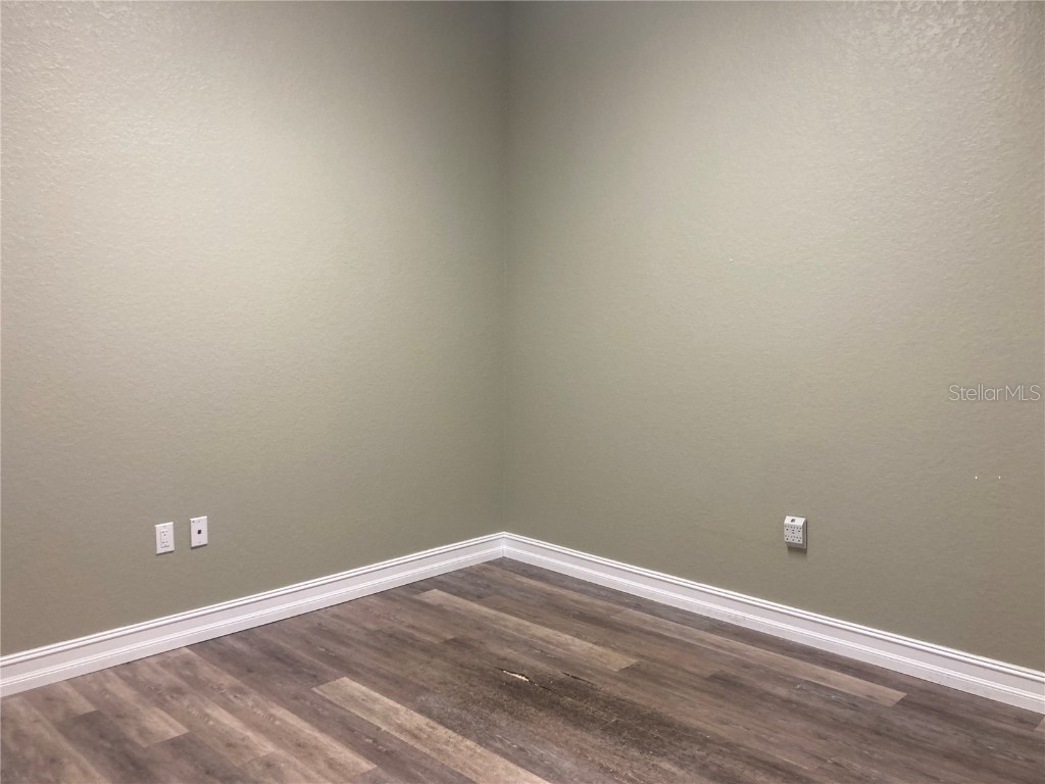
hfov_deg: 63.4
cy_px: 392
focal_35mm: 28
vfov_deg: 49.7
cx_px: 522
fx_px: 845
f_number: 1.8
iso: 80
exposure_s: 1/60
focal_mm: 3.99
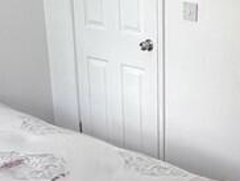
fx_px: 507
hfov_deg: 26.0
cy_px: 168
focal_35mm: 73
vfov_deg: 19.8
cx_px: 200
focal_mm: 1.57
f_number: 1.8
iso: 125
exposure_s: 1/100
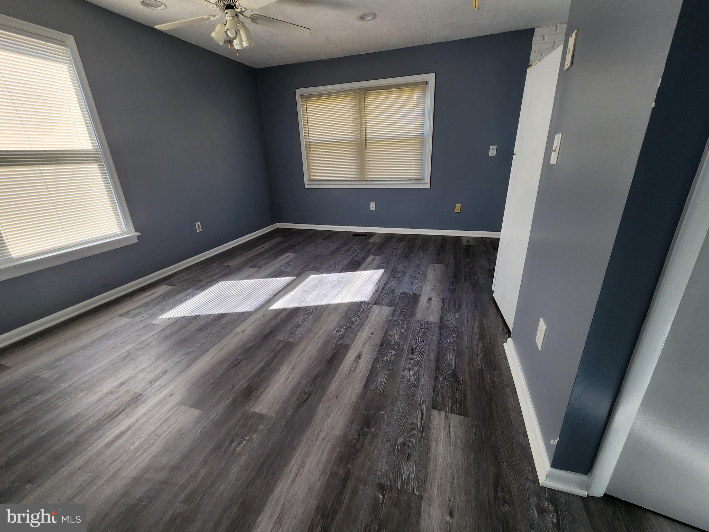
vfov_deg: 89.9
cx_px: 354
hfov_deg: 106.2
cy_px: 266
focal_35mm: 13
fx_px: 266
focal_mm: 2.2
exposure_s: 1/120
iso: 80
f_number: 2.2
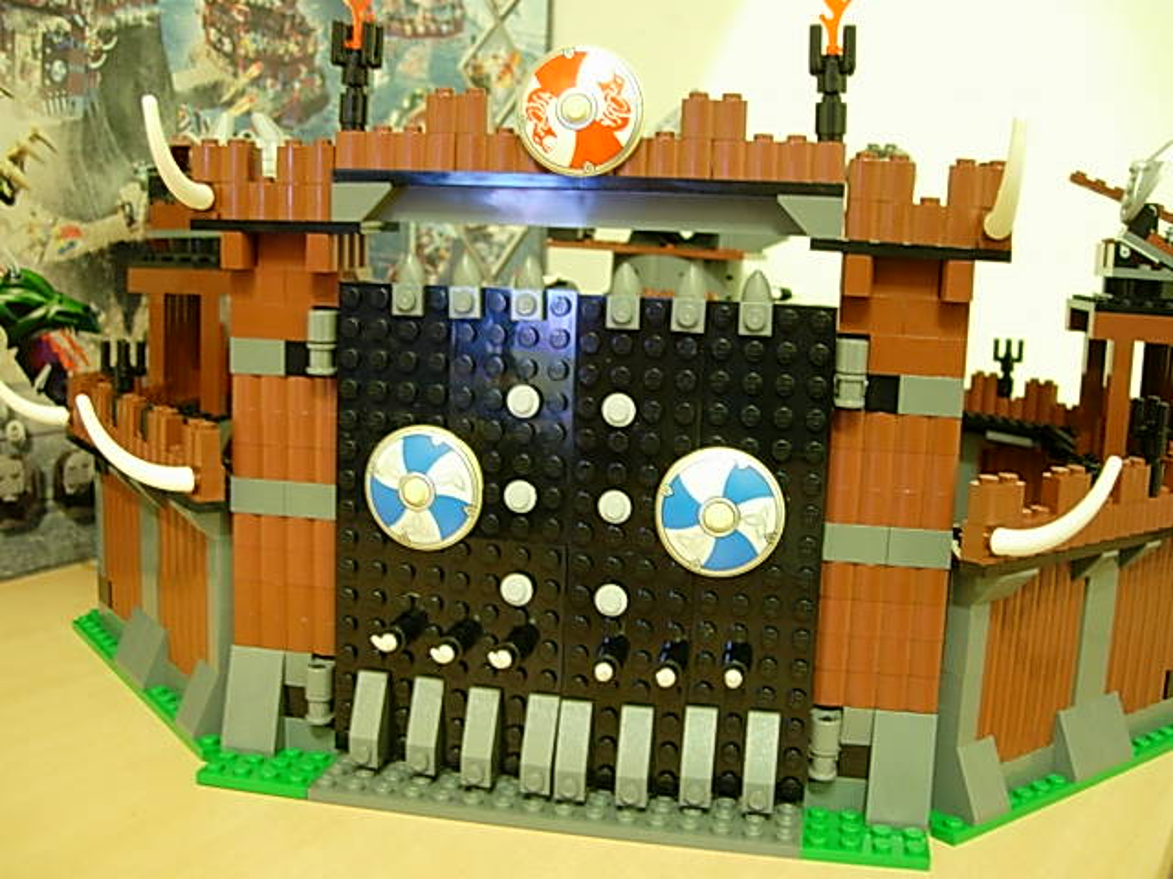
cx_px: 586
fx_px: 1288
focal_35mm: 38
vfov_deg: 37.7
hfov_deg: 49.0
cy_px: 440
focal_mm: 7.8
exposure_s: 1/2.6
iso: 200
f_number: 2.8
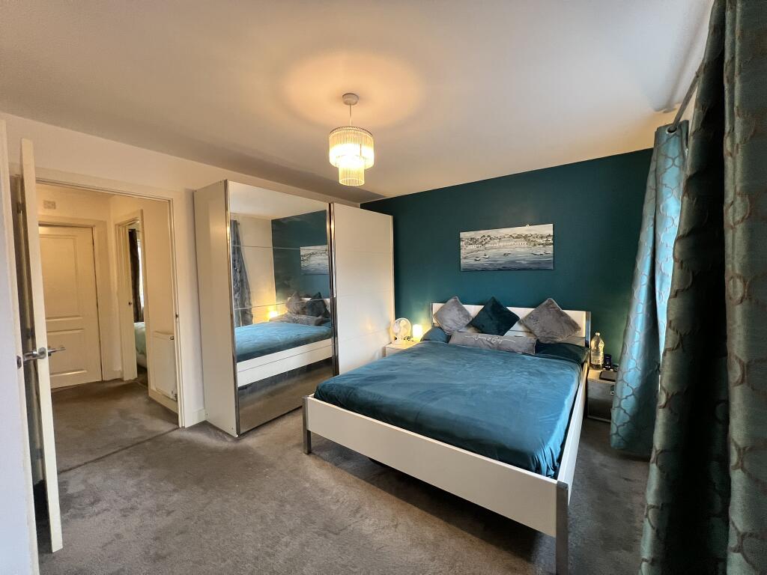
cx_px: 384
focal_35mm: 13
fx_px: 288
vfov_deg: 89.9
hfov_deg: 106.2
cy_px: 288
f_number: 1.8
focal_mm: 1.57
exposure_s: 1/50
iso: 320
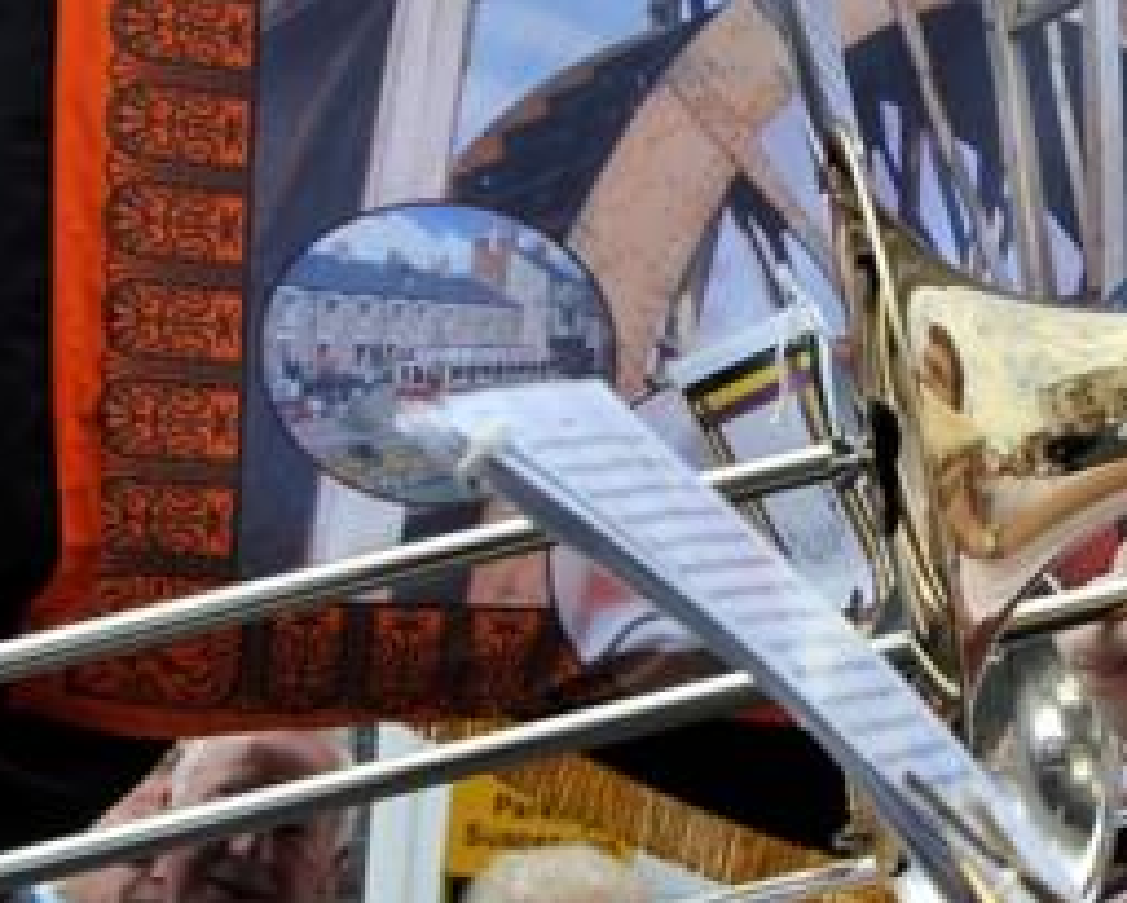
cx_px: 1189
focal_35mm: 165
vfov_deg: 9.4
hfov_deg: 11.5
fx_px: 5506
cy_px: 388
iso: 400
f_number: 9
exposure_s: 1/400
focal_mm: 40
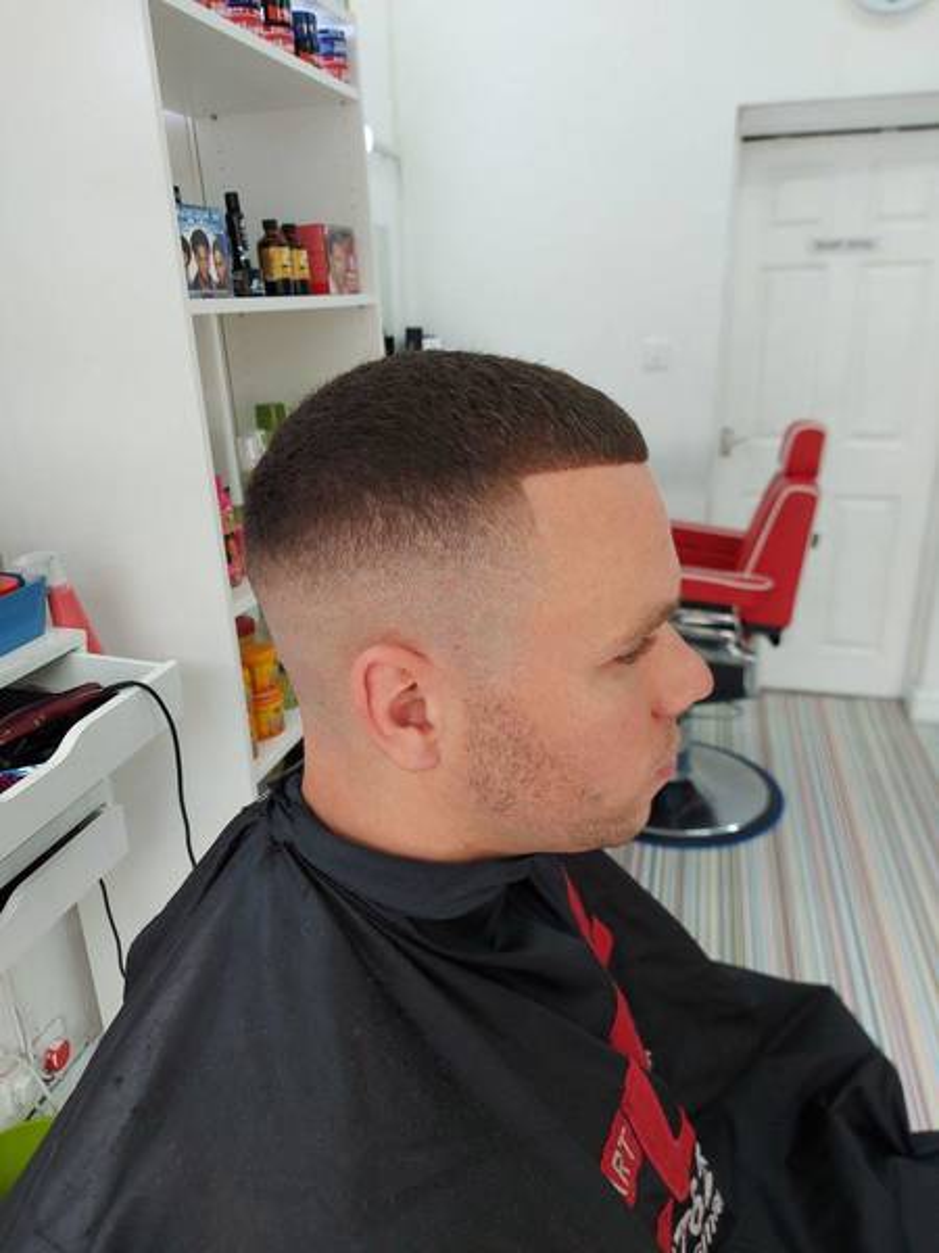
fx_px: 868
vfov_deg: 71.6
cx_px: 470
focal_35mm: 24
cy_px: 626
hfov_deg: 56.8
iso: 40
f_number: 1.8
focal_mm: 5.23
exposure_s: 1/50
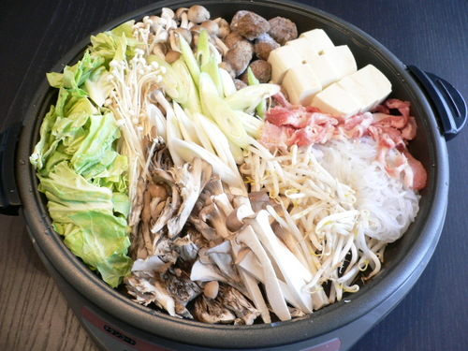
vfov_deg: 40.7
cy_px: 176
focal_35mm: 35
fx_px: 473
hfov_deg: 52.6
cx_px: 234
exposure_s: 1/13
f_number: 2.8
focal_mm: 5.8
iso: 100
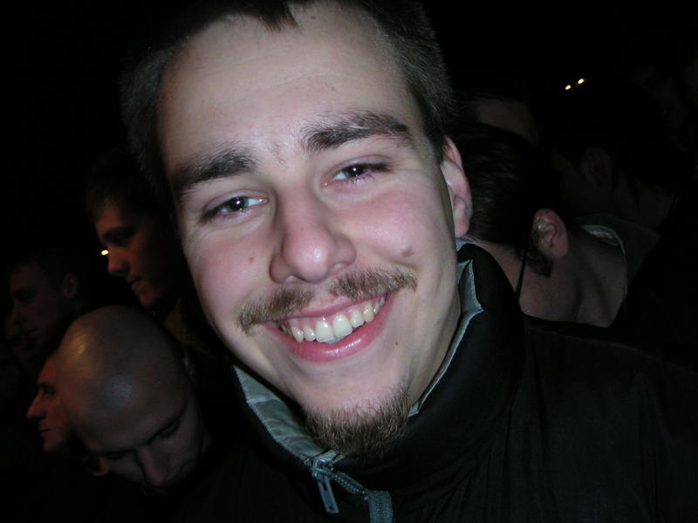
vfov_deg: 37.7
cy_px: 262
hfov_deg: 49.0
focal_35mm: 38
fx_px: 766
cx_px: 349
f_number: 2.8
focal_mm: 6
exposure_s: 1/45
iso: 160
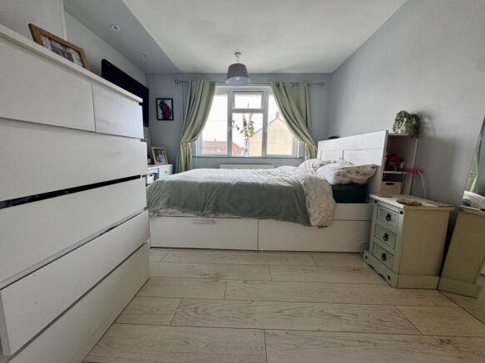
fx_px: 196
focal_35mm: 14
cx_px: 242
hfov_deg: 102.1
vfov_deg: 85.7
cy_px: 182
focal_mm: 2.22
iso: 64
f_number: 2.2
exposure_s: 1/99
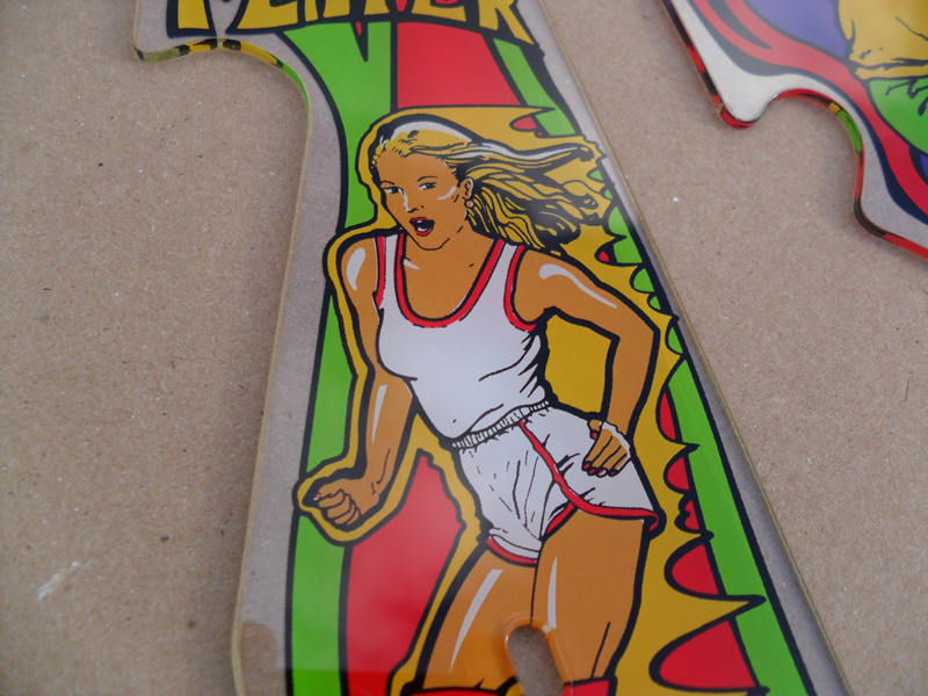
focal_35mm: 35
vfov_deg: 40.7
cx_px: 464
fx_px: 938
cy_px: 348
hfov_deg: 52.6
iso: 80
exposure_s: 1/750
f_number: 3
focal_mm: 6.3
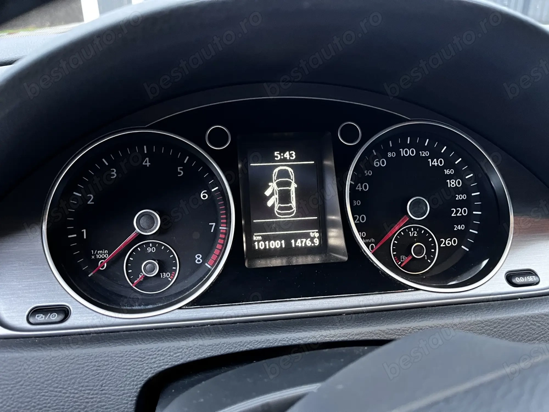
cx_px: 274
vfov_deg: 53.1
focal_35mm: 26
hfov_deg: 67.3
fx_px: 412
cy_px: 206
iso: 640
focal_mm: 5.1
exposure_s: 1/31
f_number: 1.6
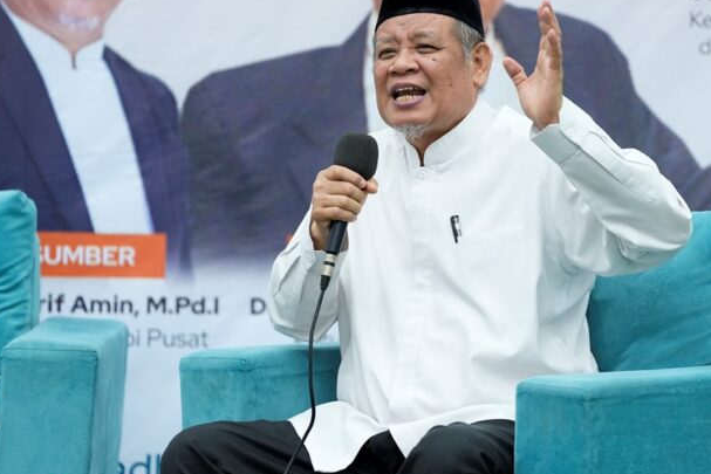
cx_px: 424
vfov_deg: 5.4
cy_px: 211
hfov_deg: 8.1
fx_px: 4998
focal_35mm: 253
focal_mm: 200
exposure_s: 1/80
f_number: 2.8
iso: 1600
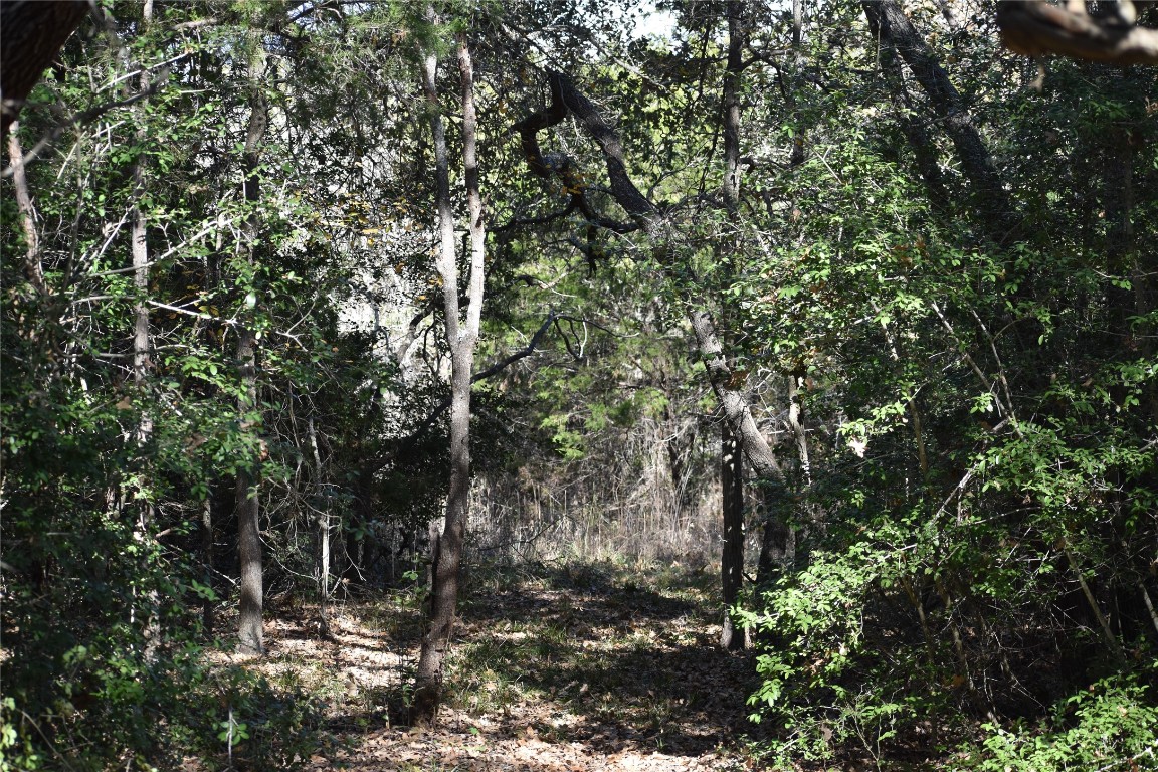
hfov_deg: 19.5
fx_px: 3377
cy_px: 386
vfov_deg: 13.0
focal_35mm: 105
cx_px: 579
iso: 400
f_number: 5
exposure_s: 1/500
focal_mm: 70
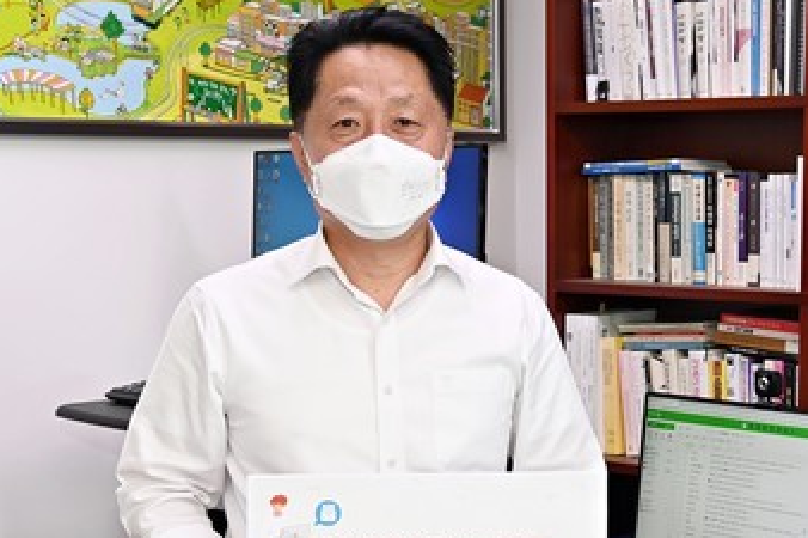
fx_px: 1593
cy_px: 395
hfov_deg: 27.9
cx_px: 638
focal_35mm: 71
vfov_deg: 19.1
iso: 1000
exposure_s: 1/80
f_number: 6.3
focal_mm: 40
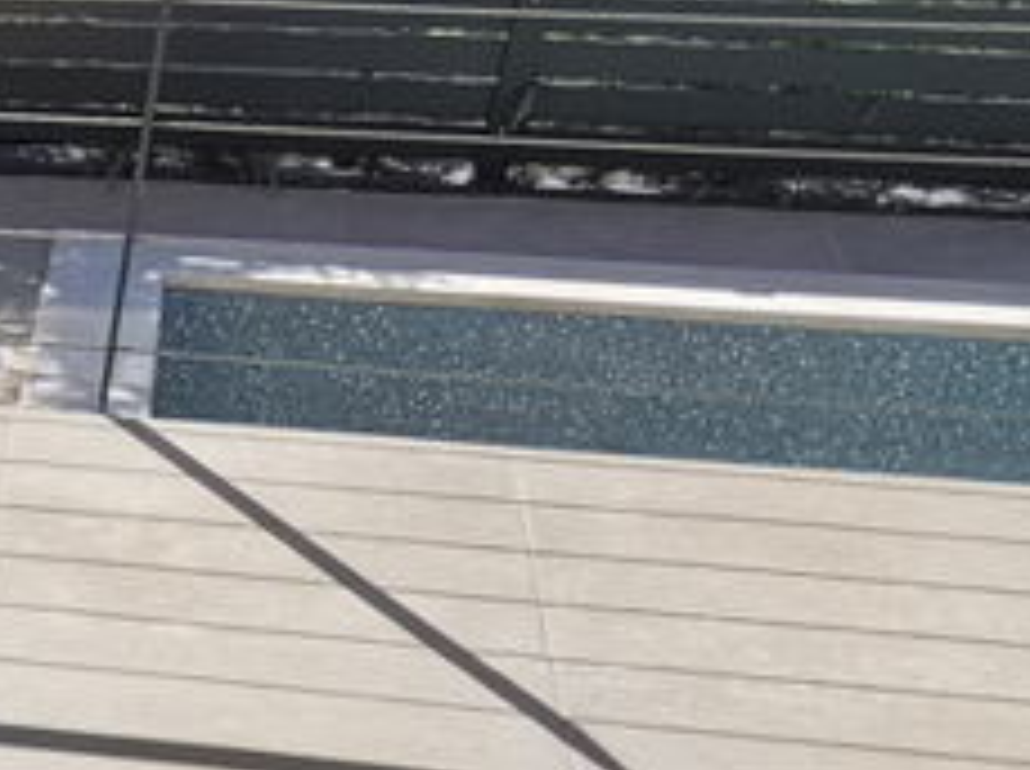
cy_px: 1000
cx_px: -778
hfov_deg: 18.6
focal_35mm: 84
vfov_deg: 16.6
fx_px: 2495
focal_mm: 2.35
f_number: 2.2
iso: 50
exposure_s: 1/810
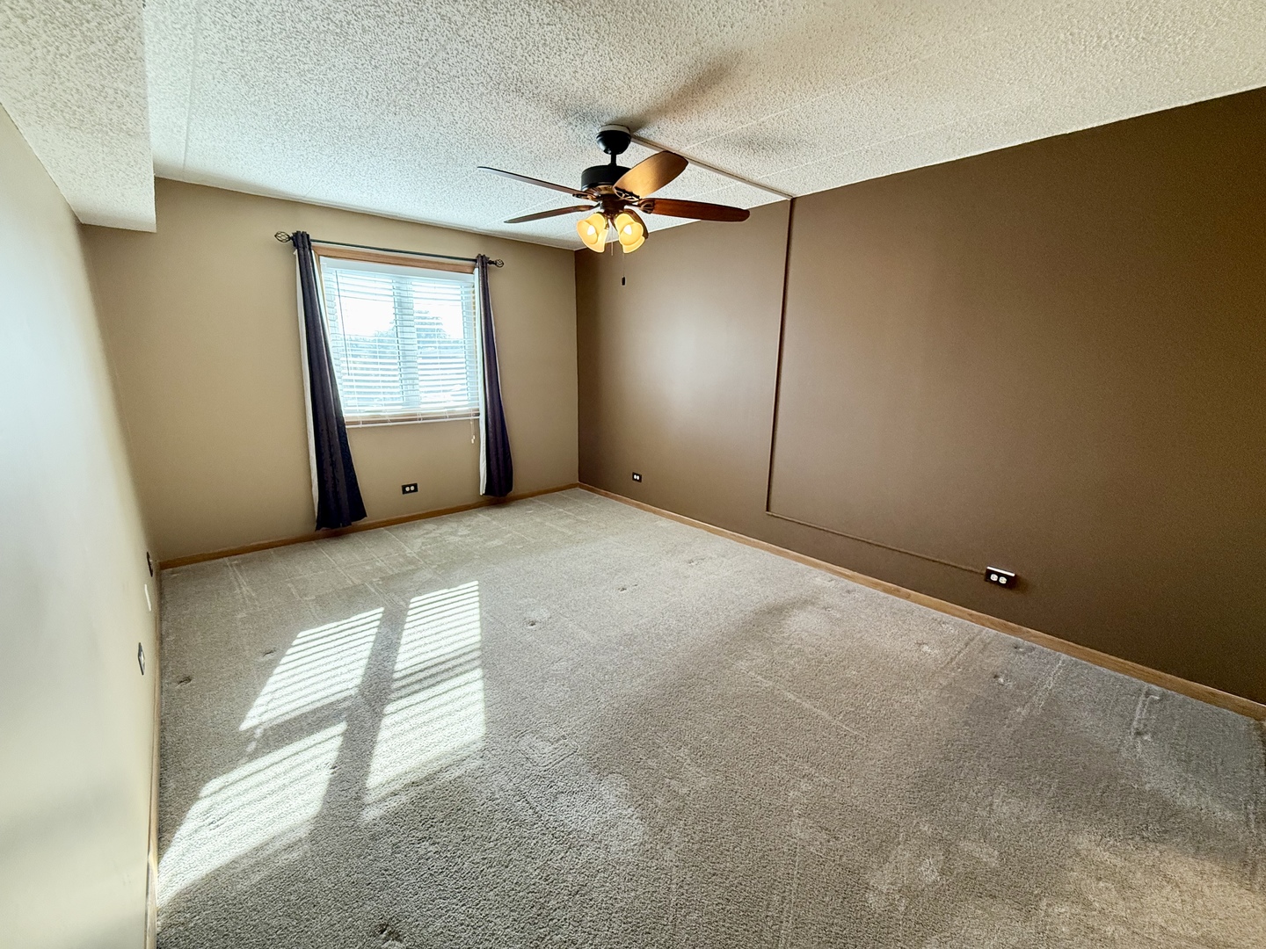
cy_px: 474
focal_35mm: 14
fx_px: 512
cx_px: 633
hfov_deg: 102.1
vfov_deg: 85.7
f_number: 2.2
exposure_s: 1/120
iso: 320
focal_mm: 2.22
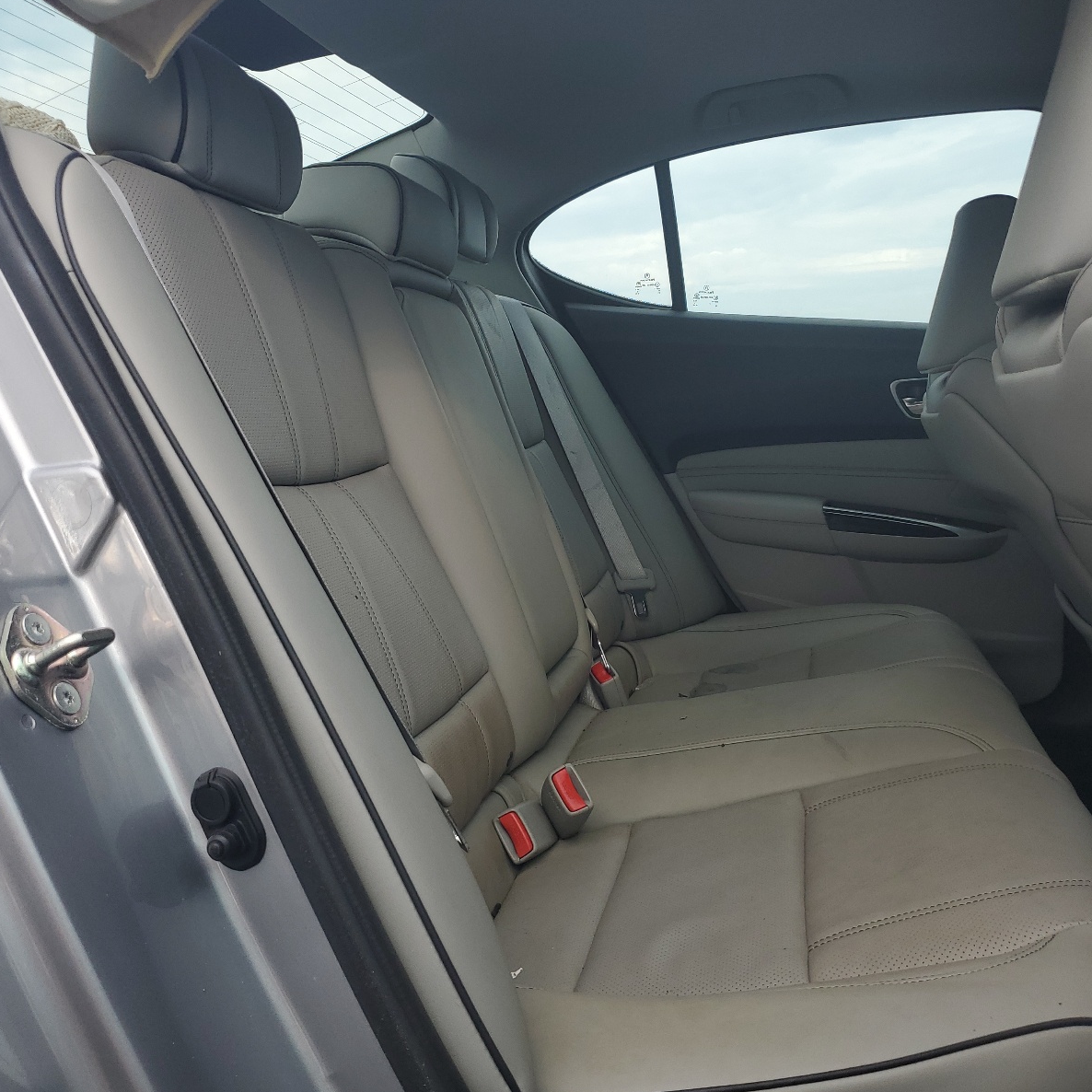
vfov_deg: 52.5
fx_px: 1106
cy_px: 546
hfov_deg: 52.5
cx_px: 540
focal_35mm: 31
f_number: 1.5
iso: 50
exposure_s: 1/909
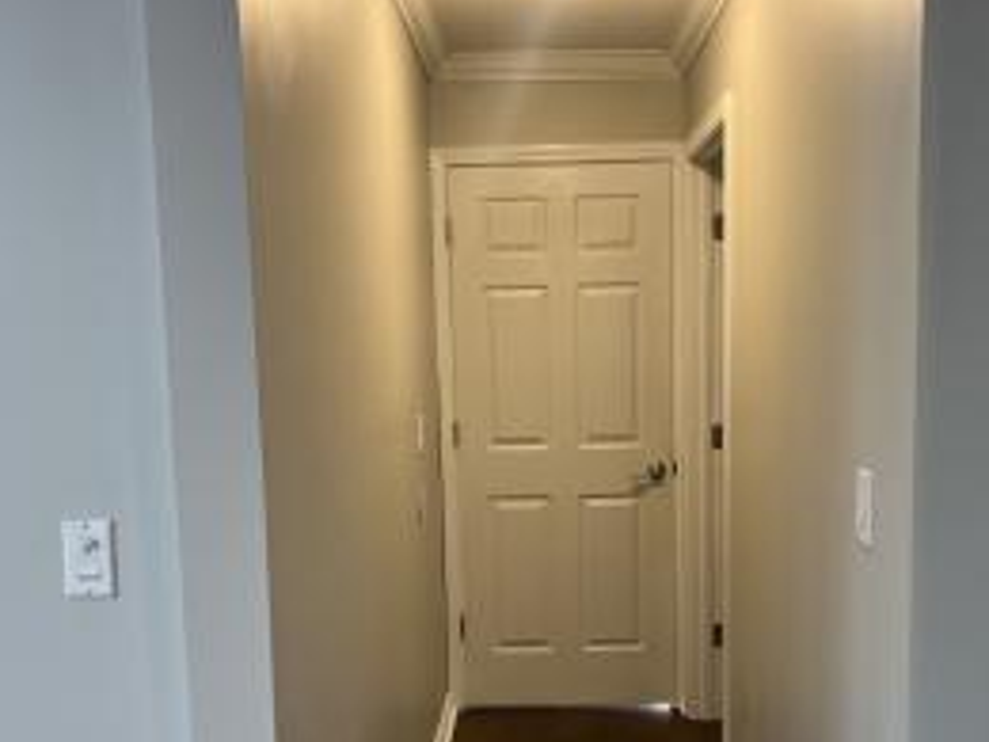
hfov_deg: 46.7
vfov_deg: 35.7
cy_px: 472
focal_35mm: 40
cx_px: 548
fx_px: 1143
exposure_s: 1/60
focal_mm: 5.1
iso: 80
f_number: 1.6
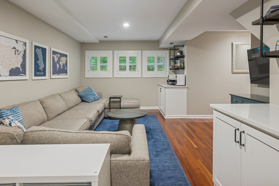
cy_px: 93
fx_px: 163
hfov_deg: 81.2
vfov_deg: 59.5
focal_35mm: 21
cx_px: 140
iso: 200
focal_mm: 21
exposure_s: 1/5
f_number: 11
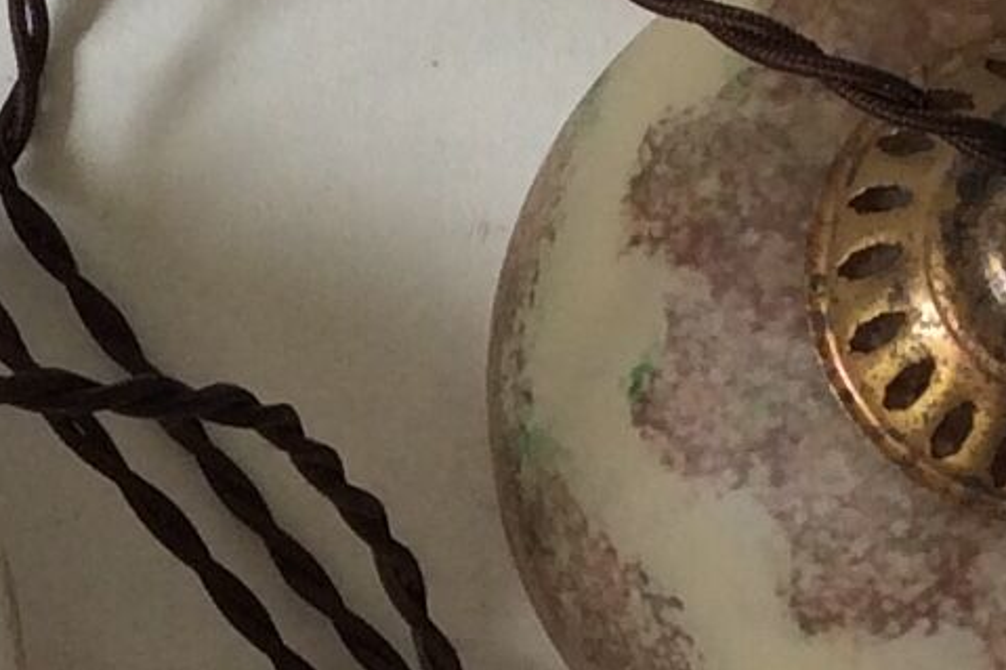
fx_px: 5028
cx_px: -19
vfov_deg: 7.5
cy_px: 991
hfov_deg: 11.3
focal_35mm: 180
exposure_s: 1/100
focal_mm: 3.3
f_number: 2.4
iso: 32
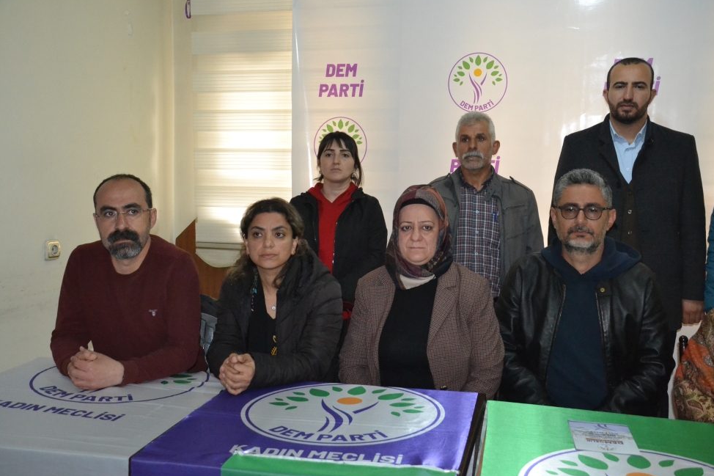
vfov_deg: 33.4
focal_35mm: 40
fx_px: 793
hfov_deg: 48.5
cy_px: 236
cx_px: 365
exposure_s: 1/60
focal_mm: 26
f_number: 3.8
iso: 3200
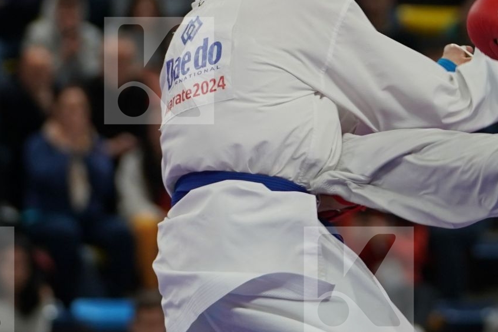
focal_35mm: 441
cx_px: 359
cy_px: 71
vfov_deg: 3.1
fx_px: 6099
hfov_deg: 4.7
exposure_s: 1/500
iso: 640
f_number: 2.8
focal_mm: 138
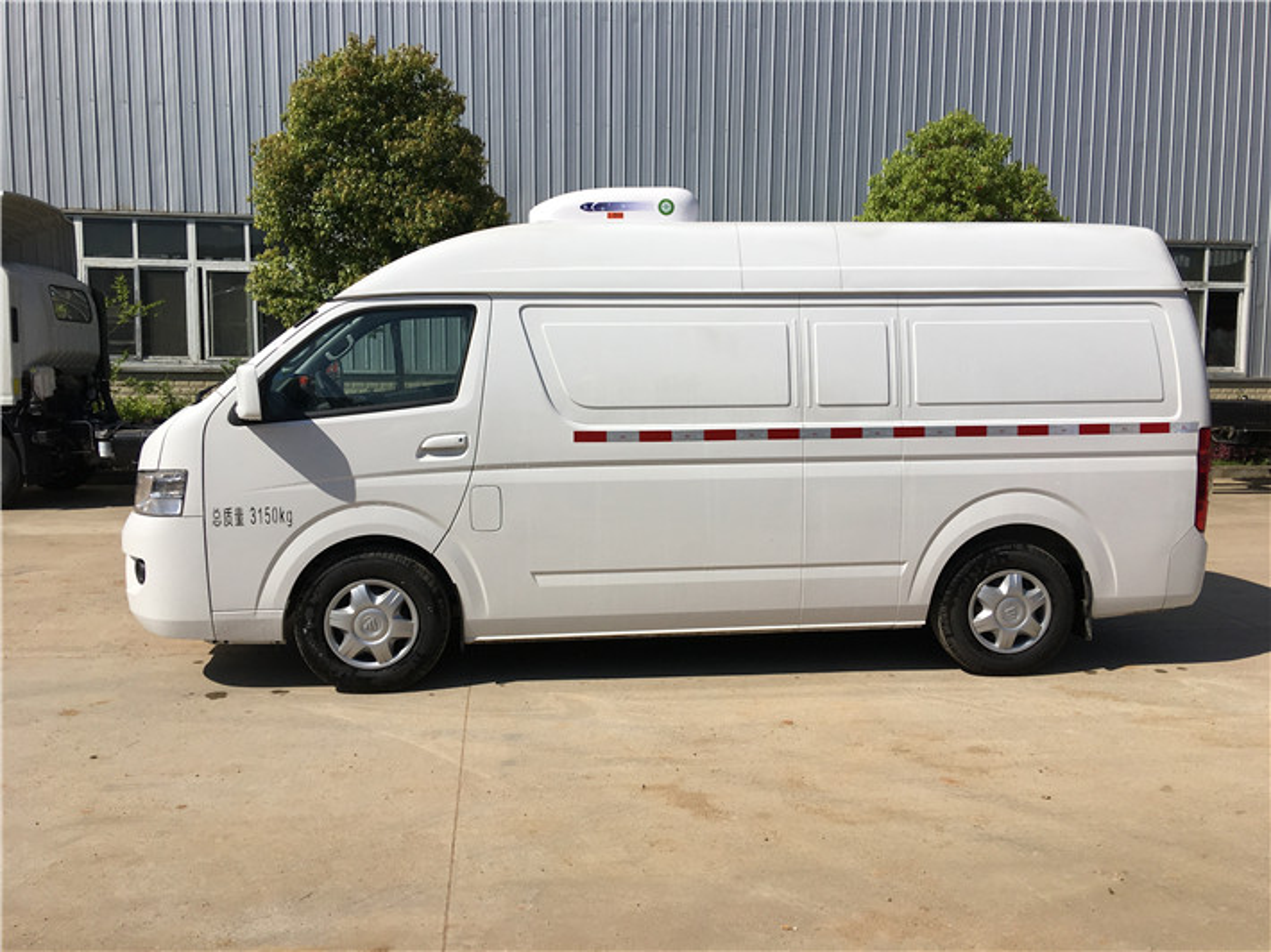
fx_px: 1064
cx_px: 636
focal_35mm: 29
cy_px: 476
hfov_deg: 61.7
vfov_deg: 48.2
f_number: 2.2
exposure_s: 1/3344
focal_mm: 4.15
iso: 25
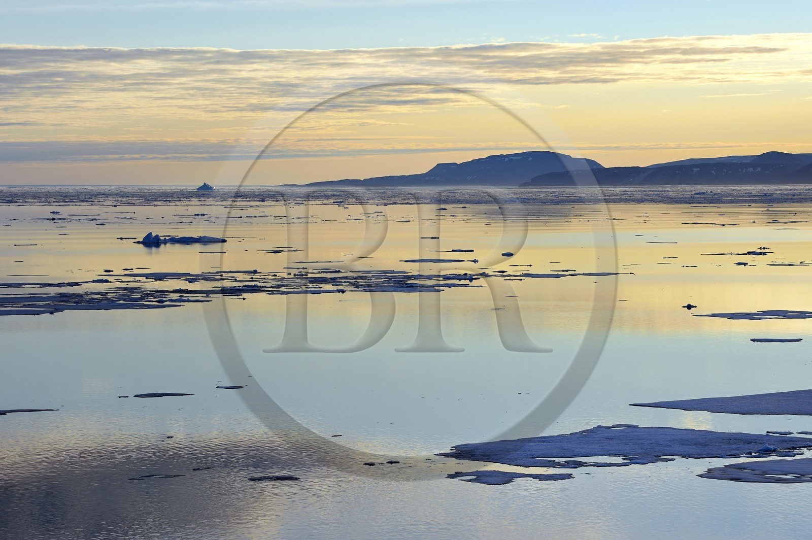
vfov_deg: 12.4
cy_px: 270
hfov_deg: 18.6
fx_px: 2479
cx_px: 406
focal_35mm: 110
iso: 200
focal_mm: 110
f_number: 13
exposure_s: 1/320
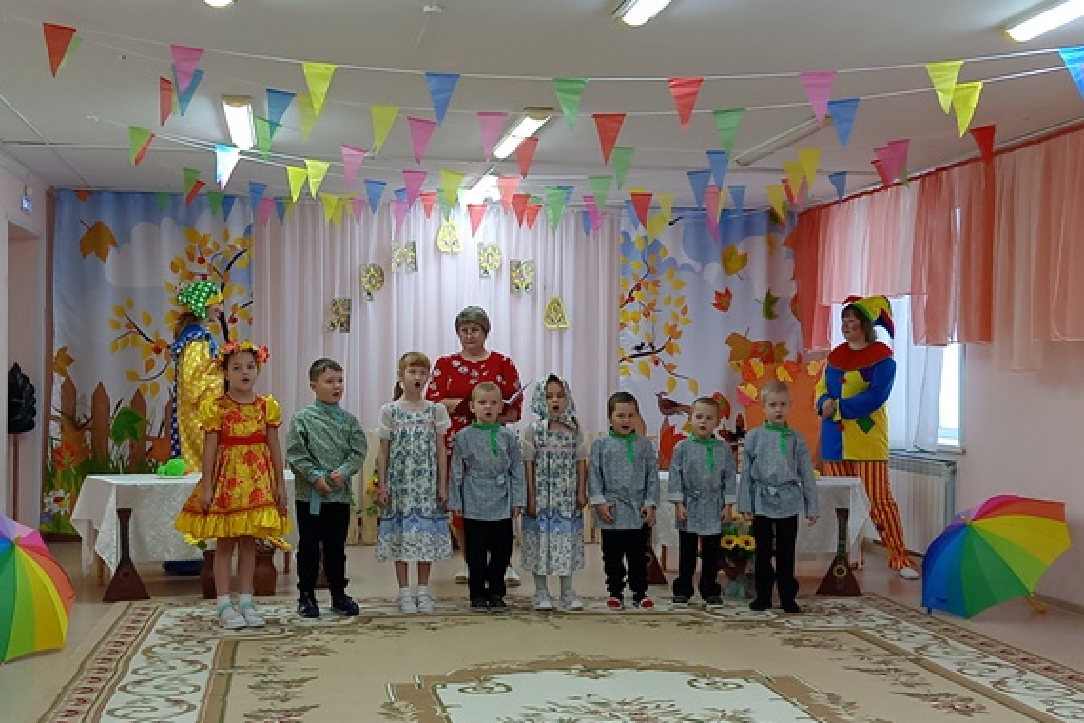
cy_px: 371
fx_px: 1355
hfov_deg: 43.6
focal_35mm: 45
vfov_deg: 29.9
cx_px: 492
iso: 193
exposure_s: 1/25
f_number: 1.8
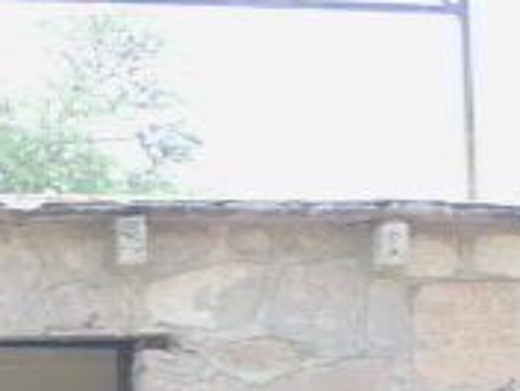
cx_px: 65
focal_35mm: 130
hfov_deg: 15.0
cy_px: 400
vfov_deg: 11.3
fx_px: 1954
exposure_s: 1/320
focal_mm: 6.3
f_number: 2.9
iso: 100
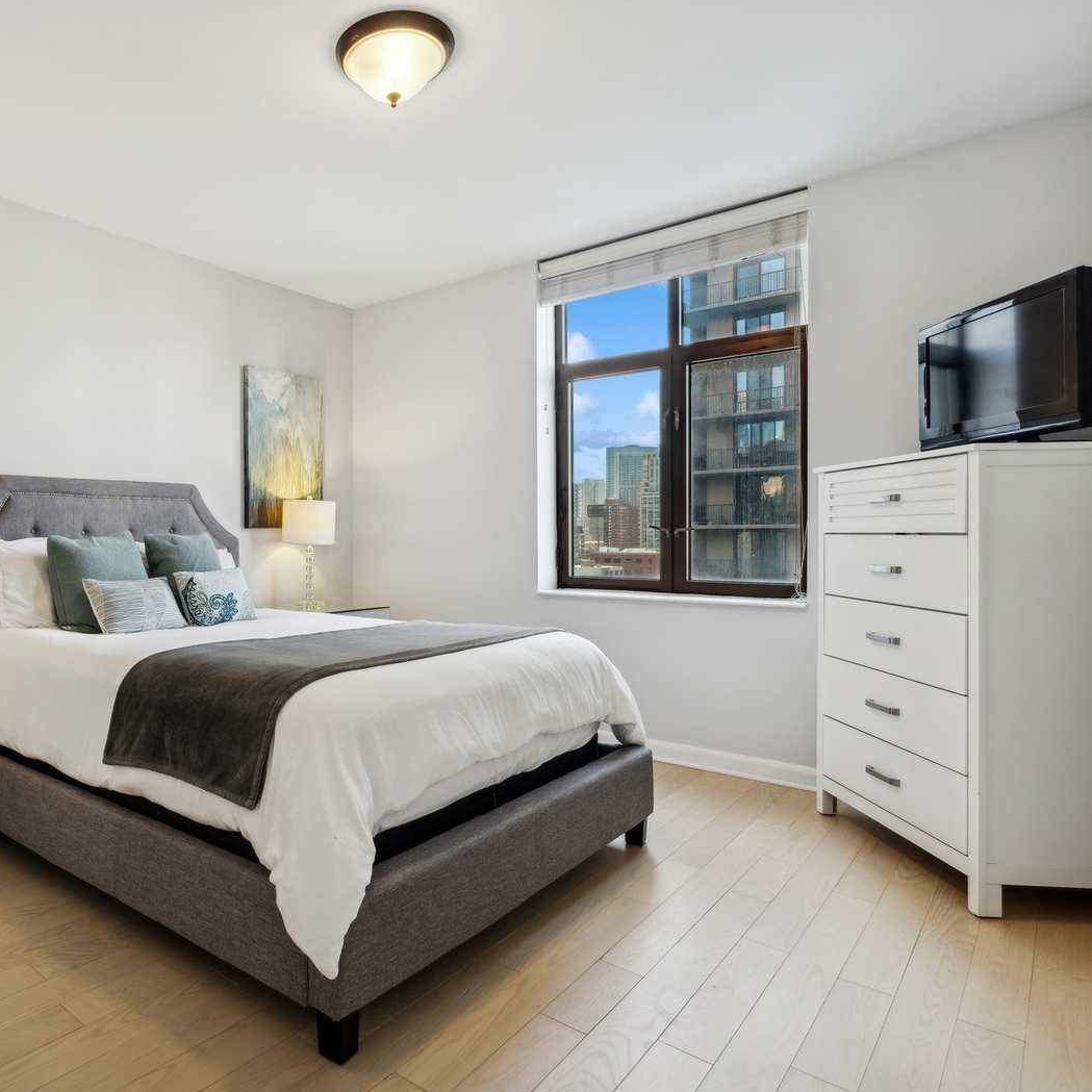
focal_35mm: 21
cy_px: 543
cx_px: 301
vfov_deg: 72.1
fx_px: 749
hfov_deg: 68.4
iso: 320
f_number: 8
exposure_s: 1/20
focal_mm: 16
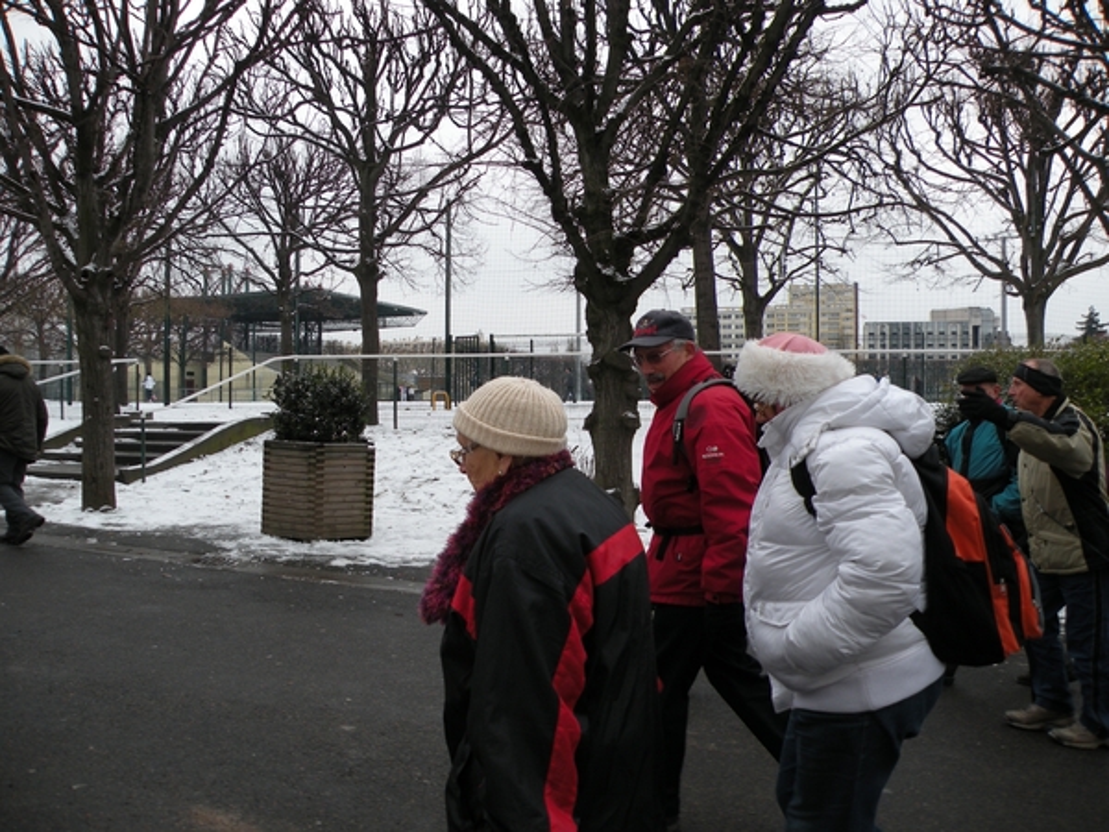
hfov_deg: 65.3
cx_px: 554
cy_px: 416
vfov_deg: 51.4
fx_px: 865
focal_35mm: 27
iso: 64
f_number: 2.8
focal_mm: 4.7
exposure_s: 1/146
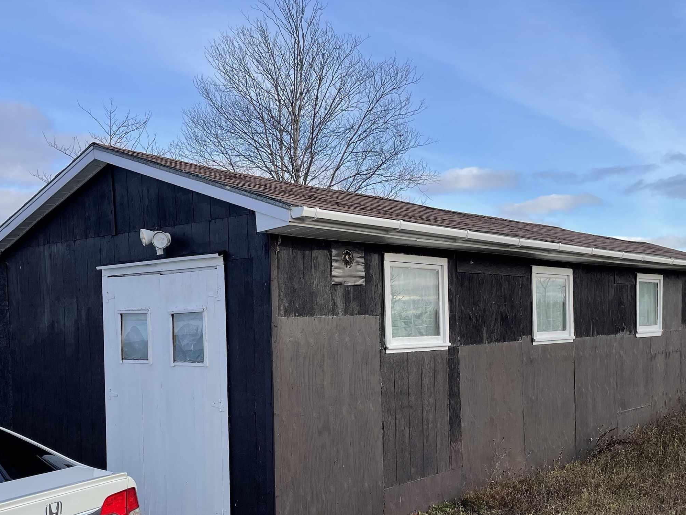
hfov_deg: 46.7
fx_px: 793
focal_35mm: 40
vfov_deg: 35.3
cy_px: 379
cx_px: 306
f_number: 1.6
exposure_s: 1/1795
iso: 32
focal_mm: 4.2
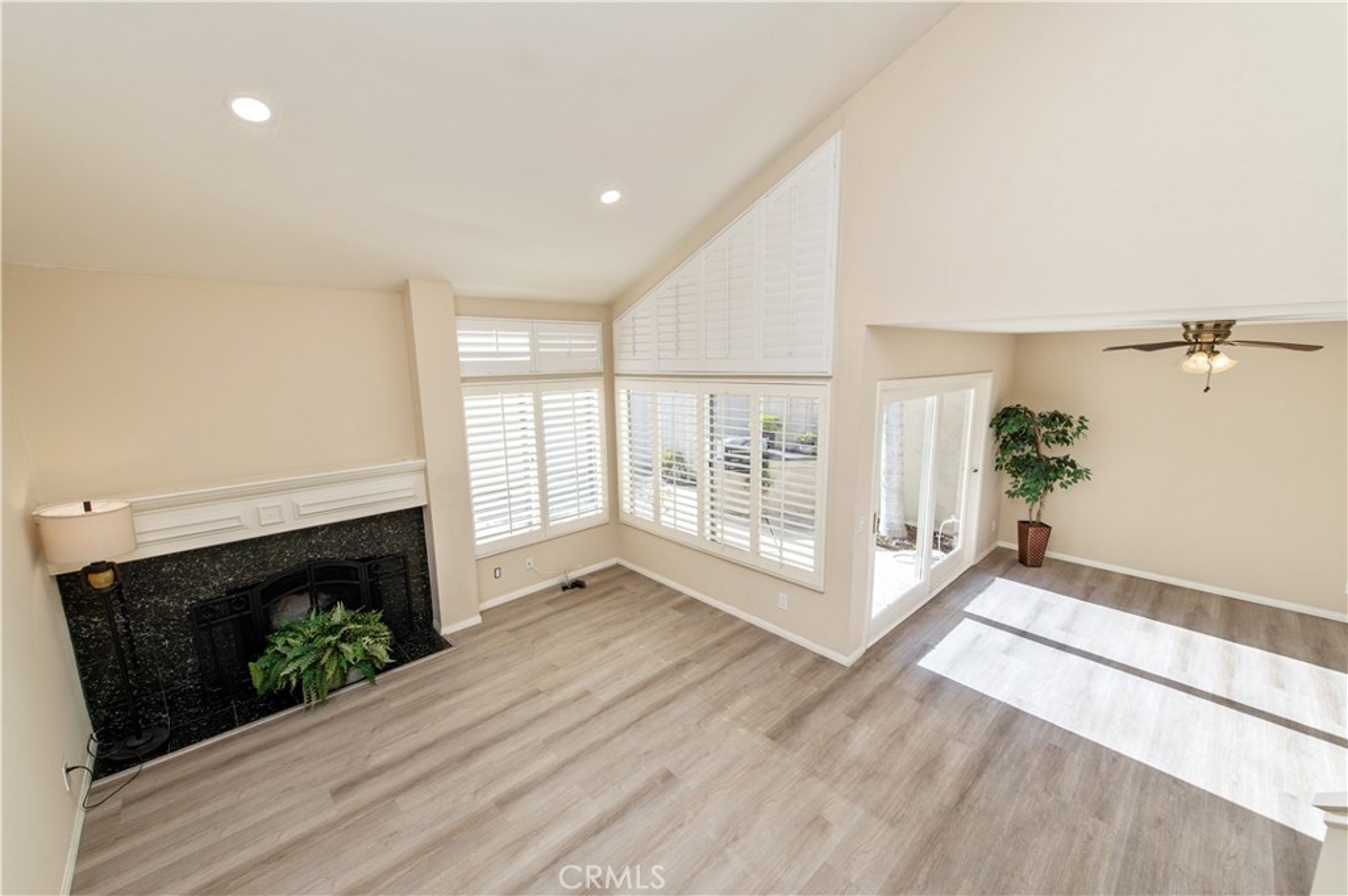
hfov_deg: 104.3
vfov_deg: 81.1
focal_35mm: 14
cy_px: 448
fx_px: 524
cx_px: 674
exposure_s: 1/200
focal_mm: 14
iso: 100
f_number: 7.1
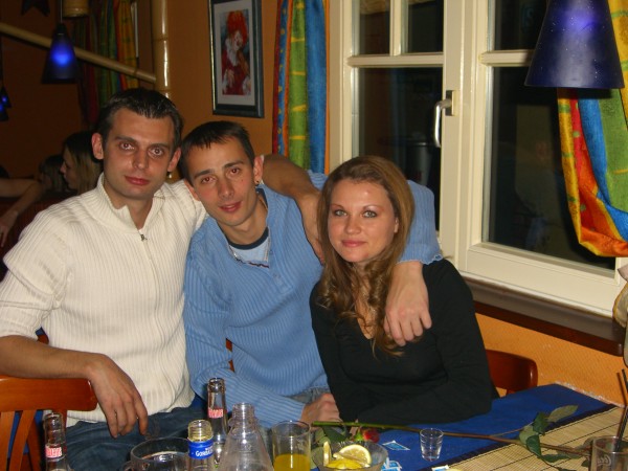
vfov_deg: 31.5
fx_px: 835
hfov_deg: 41.2
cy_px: 236
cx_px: 314
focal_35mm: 46
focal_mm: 9.5
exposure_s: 1/60
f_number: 3.1
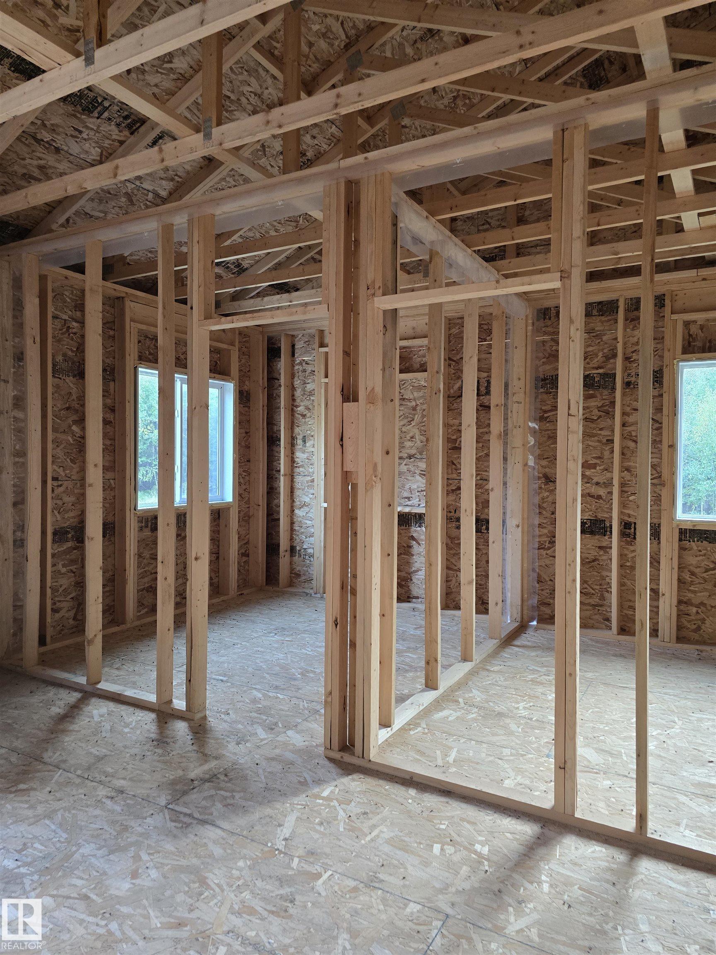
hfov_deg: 58.9
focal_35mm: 23
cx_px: 358
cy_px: 478
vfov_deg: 73.9
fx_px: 634
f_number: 1.7
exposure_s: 1/120
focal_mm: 6.3
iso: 640
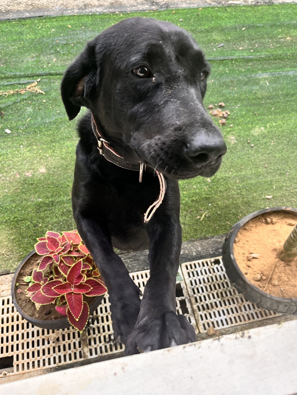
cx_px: 147
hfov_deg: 51.4
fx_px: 309
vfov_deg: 65.3
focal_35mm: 27
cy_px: 202
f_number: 1.6
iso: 125
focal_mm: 5.1
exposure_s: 1/121
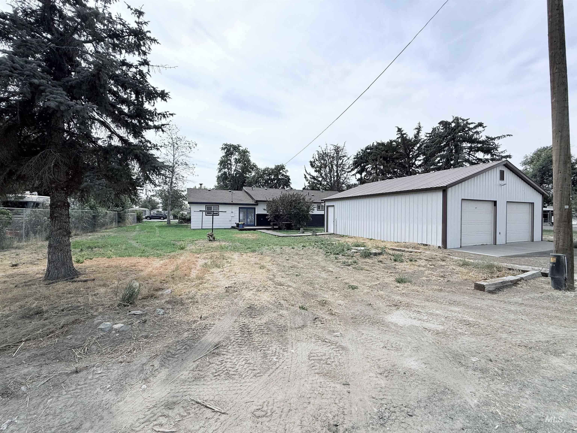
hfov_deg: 102.1
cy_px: 216
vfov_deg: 85.7
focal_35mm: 14
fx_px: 233
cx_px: 288
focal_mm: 2.22
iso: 50
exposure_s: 1/3125
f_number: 2.2
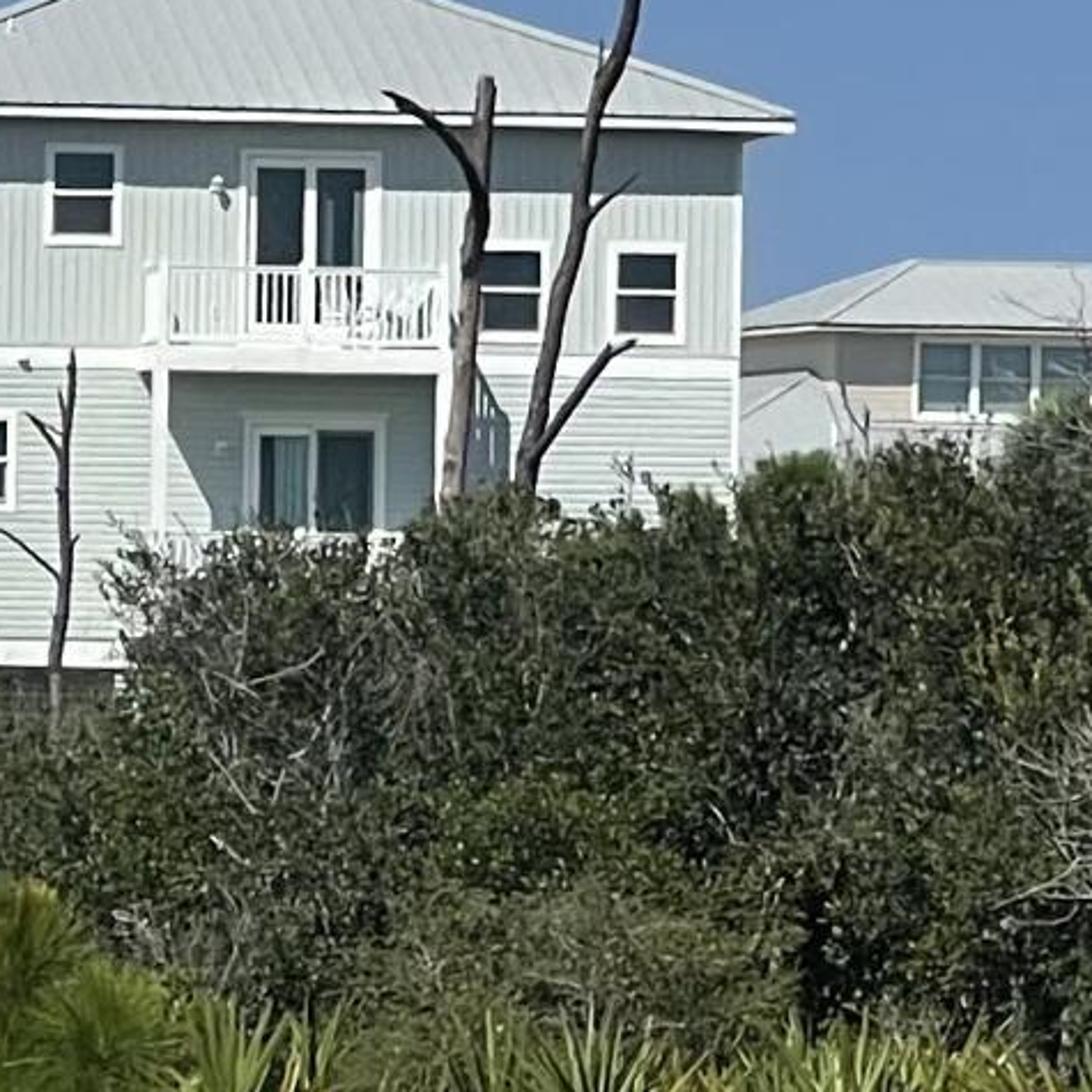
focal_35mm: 357
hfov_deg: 4.9
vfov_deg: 4.9
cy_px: 1179
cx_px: -480
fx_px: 12741
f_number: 2.2
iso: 20
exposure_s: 1/2481
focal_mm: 7.5
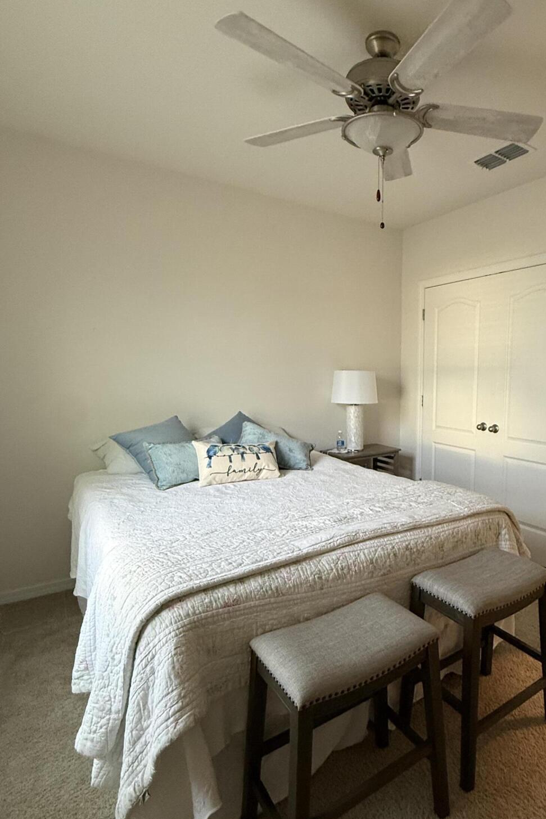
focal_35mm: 20
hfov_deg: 59.3
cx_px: 395
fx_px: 455
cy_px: 425
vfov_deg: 83.9
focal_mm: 2.22
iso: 400
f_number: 2.2
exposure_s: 1/60
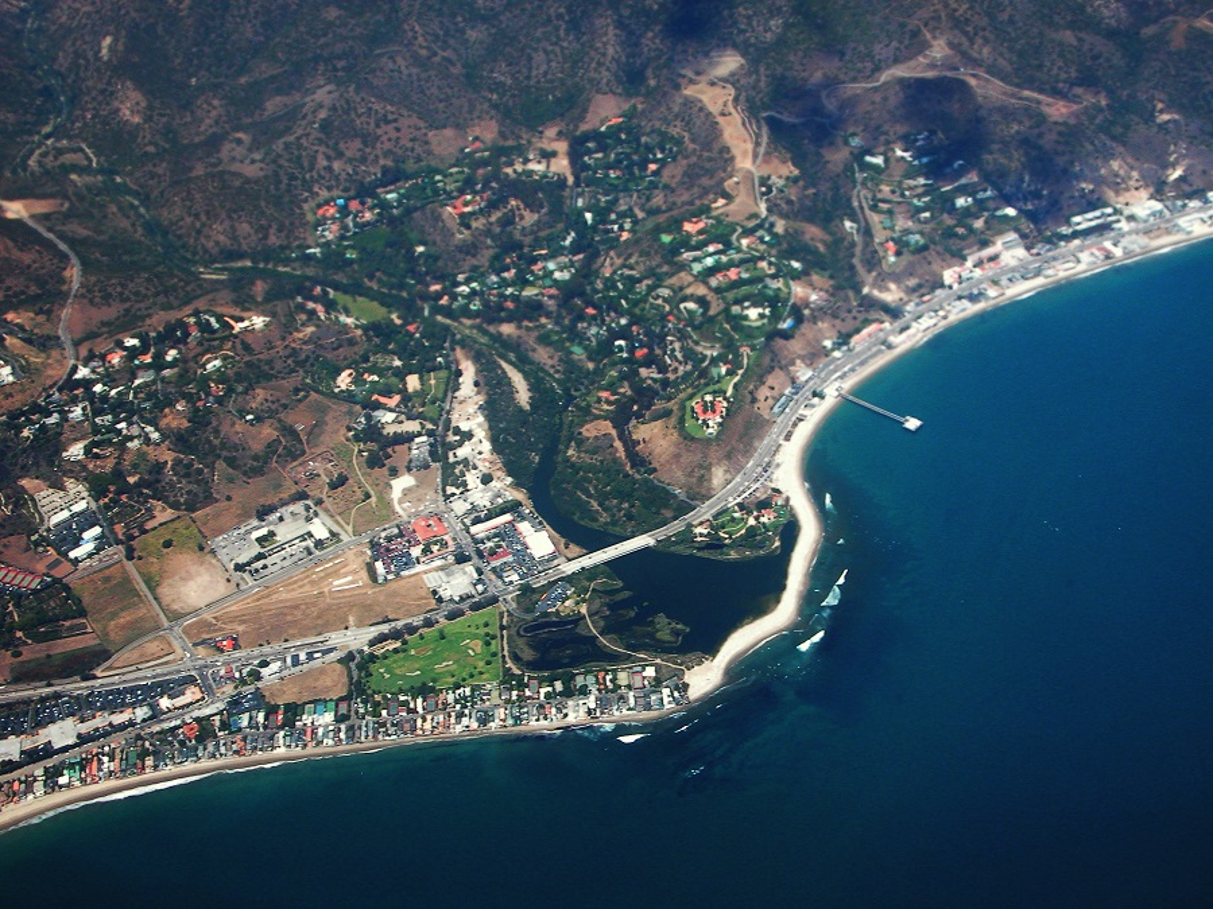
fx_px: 1892
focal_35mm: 54
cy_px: 454
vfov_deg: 27.0
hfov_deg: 35.5
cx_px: 606
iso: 100
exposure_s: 1/210
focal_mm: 13.7
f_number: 5.5
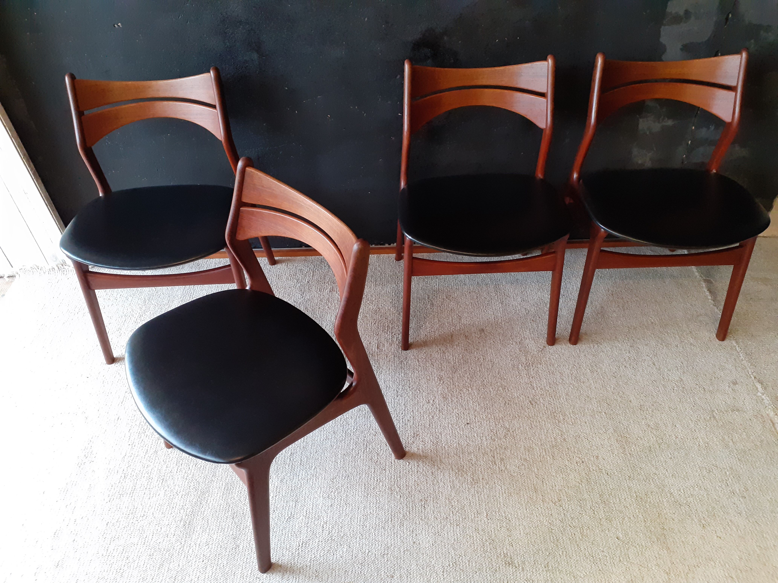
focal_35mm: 27
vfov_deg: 51.4
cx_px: 389
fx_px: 607
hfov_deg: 65.3
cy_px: 292
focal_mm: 3.6
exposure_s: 1/25
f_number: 1.9
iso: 200
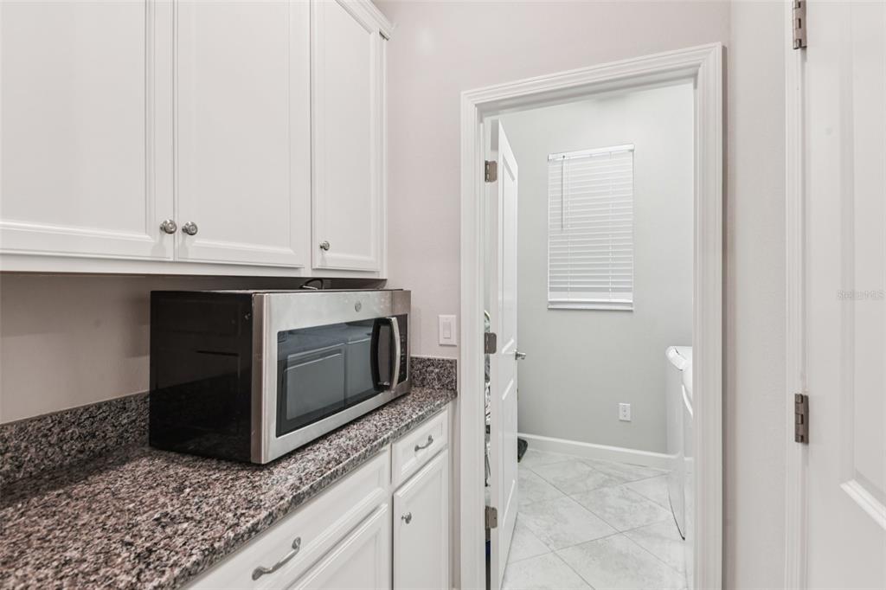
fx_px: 418
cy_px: 295
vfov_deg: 70.4
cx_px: 443
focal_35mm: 17
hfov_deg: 93.3
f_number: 8
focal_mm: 17
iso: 400
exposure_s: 1/10
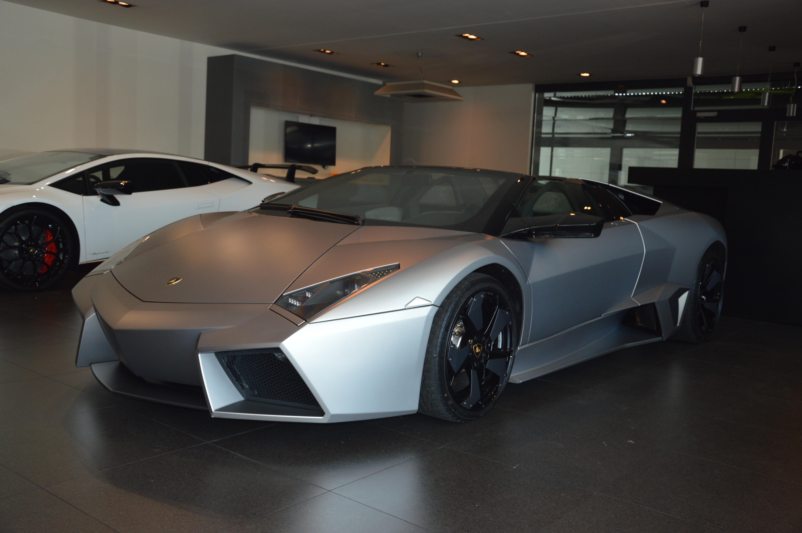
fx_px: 735
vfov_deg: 39.9
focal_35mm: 33
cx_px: 401
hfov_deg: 57.3
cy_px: 266
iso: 400
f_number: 4
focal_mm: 22
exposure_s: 1/80
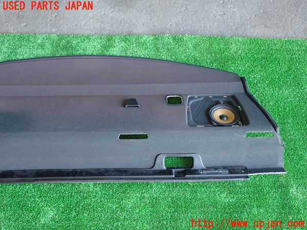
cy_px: 115
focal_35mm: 41
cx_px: 154
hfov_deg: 45.8
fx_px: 364
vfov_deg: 35.1
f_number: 2.8
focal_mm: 7.31
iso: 500
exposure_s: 1/40
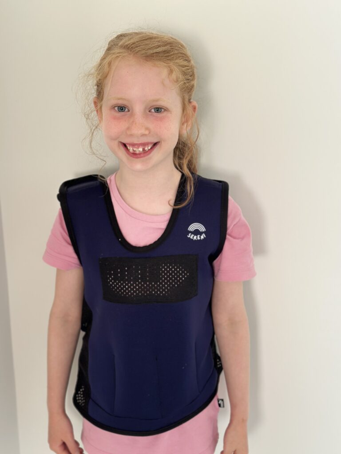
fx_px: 630
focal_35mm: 48
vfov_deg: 39.7
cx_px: 170
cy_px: 227
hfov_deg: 30.3
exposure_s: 1/60
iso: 125
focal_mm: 6.86
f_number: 1.78
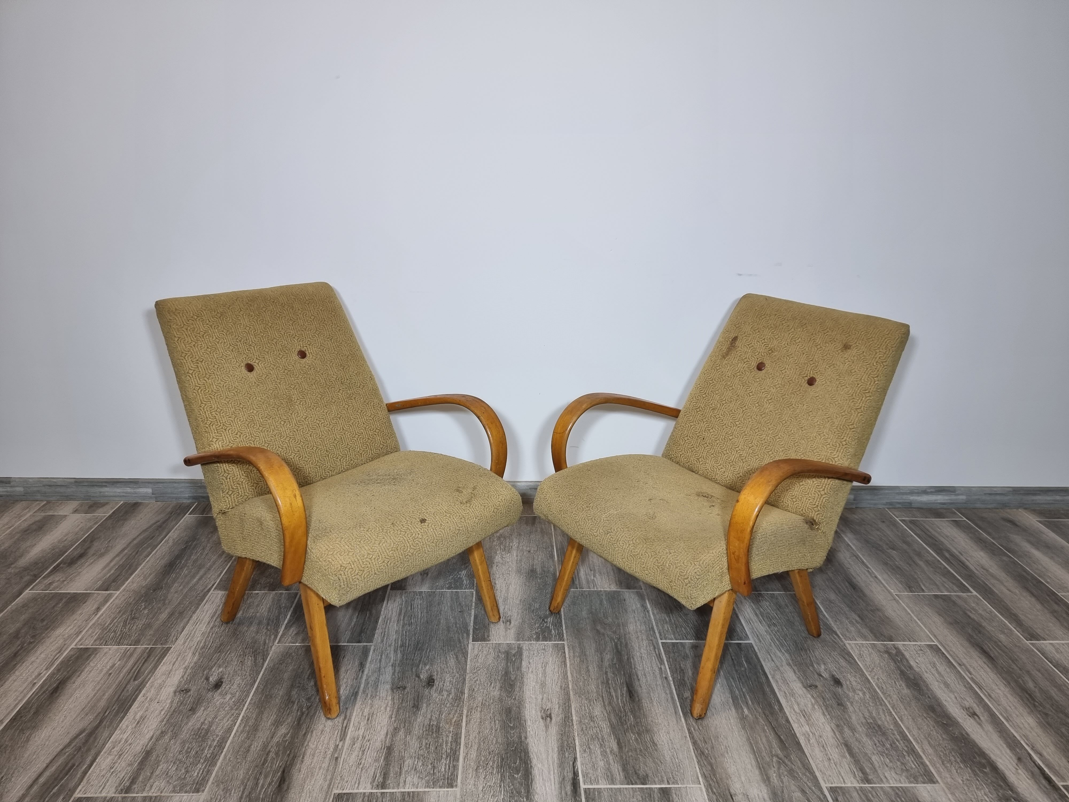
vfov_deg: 56.8
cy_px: 401
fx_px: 741
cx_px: 534
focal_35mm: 24
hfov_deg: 71.6
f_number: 1.8
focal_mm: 6.7
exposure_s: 1/100
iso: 80
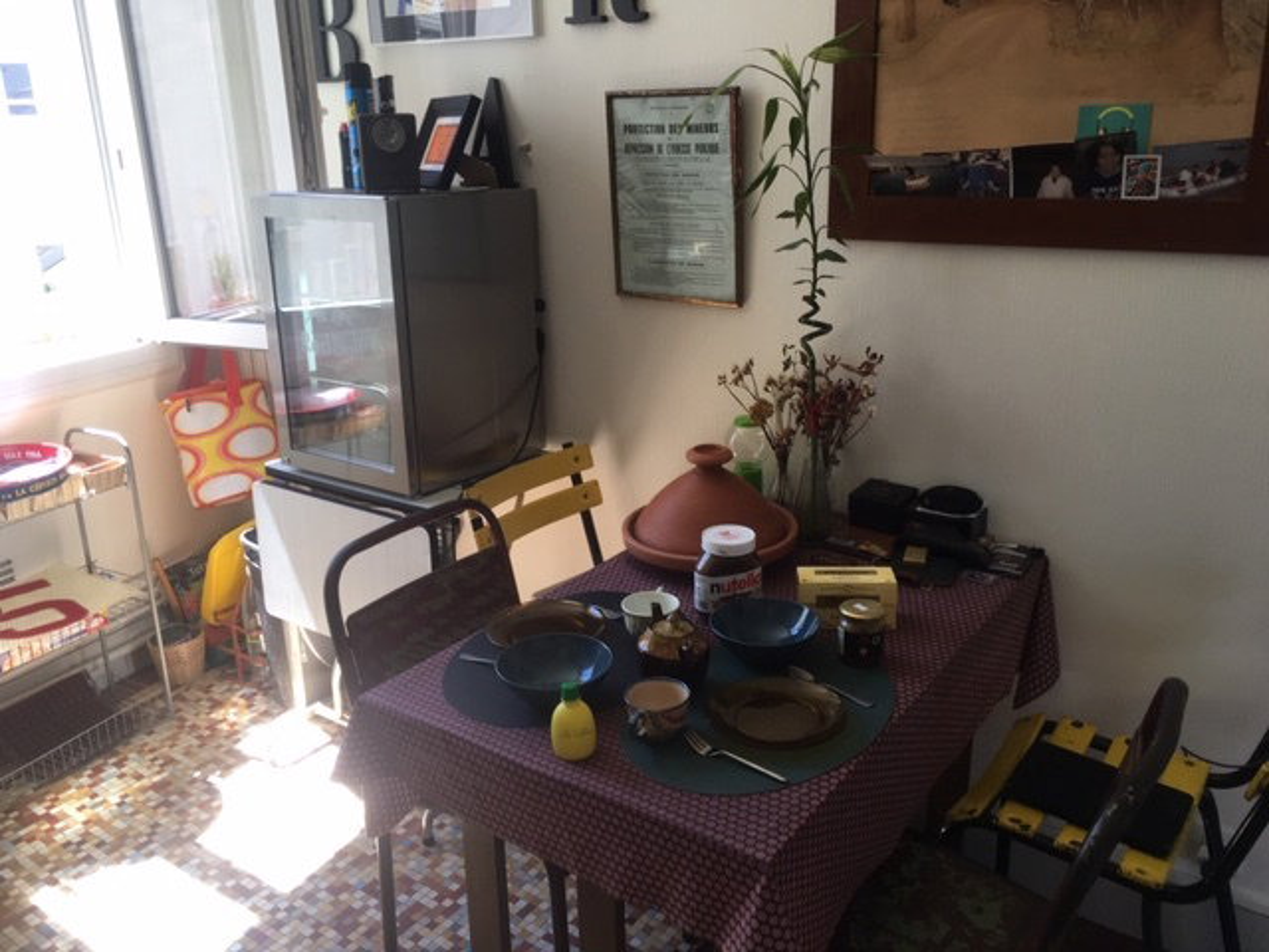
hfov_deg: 61.7
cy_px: 476
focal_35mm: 29
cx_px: 634
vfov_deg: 48.2
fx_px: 1063
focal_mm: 4.15
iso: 40
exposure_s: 1/100
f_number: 2.2
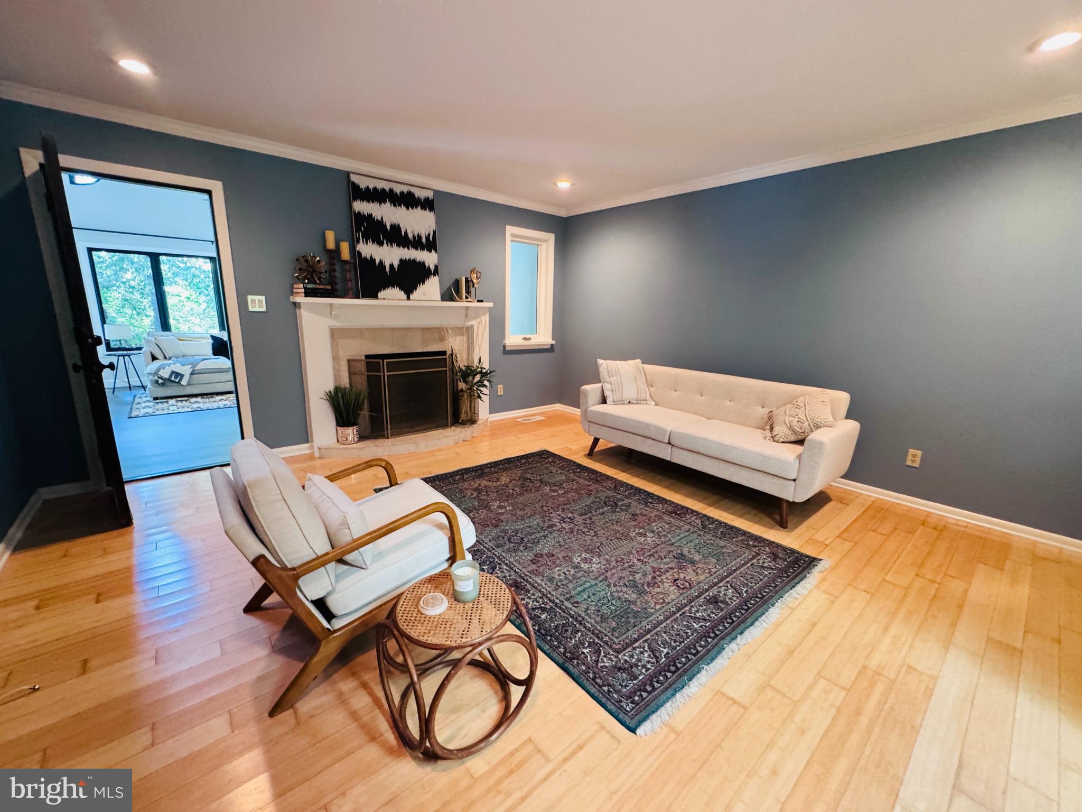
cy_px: 406
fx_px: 438
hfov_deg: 102.1
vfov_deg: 85.7
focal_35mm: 14
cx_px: 541
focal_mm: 2.22
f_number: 2.2
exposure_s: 1/60
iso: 800
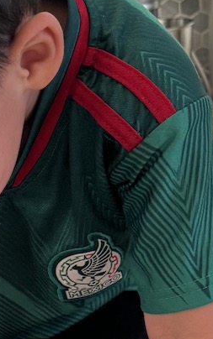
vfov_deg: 19.4
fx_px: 965
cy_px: 340
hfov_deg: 11.3
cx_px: -218
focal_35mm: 104
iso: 200
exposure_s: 1/99
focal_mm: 6.76
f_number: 1.78
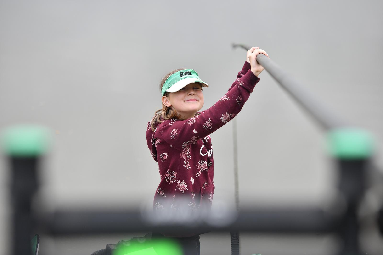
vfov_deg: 9.5
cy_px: 128
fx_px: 1542
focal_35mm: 145
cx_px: 192
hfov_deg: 14.2
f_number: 5
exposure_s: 1/400
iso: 180
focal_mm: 145
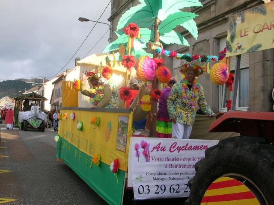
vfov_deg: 38.7
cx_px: 137
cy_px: 102
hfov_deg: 50.1
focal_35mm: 37
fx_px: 293
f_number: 5.8
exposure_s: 1/133
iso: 50
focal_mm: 6.2
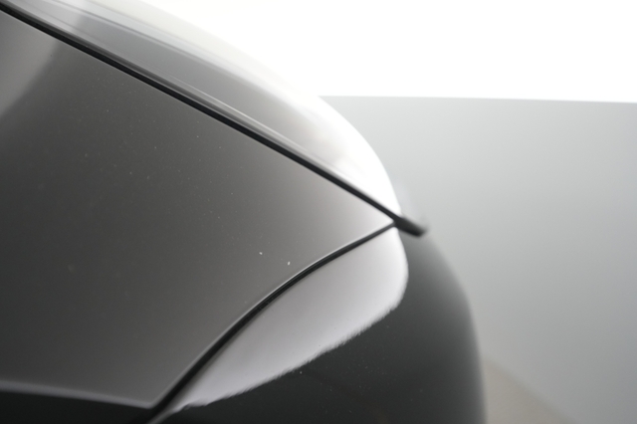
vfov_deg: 46.4
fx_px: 495
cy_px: 212
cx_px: 318
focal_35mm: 28
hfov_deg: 65.5
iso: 3200
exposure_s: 1/100
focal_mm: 28
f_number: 4.5
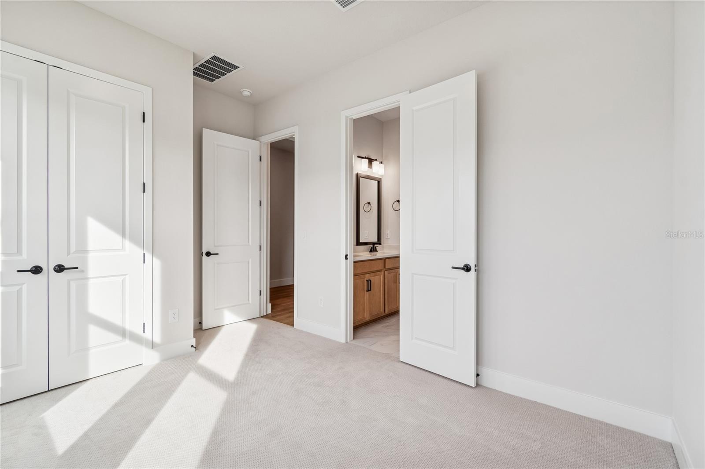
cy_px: 234
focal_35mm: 15
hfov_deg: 100.4
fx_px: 294
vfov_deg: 77.3
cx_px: 352
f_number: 7.1
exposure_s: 1/30
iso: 100
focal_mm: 10
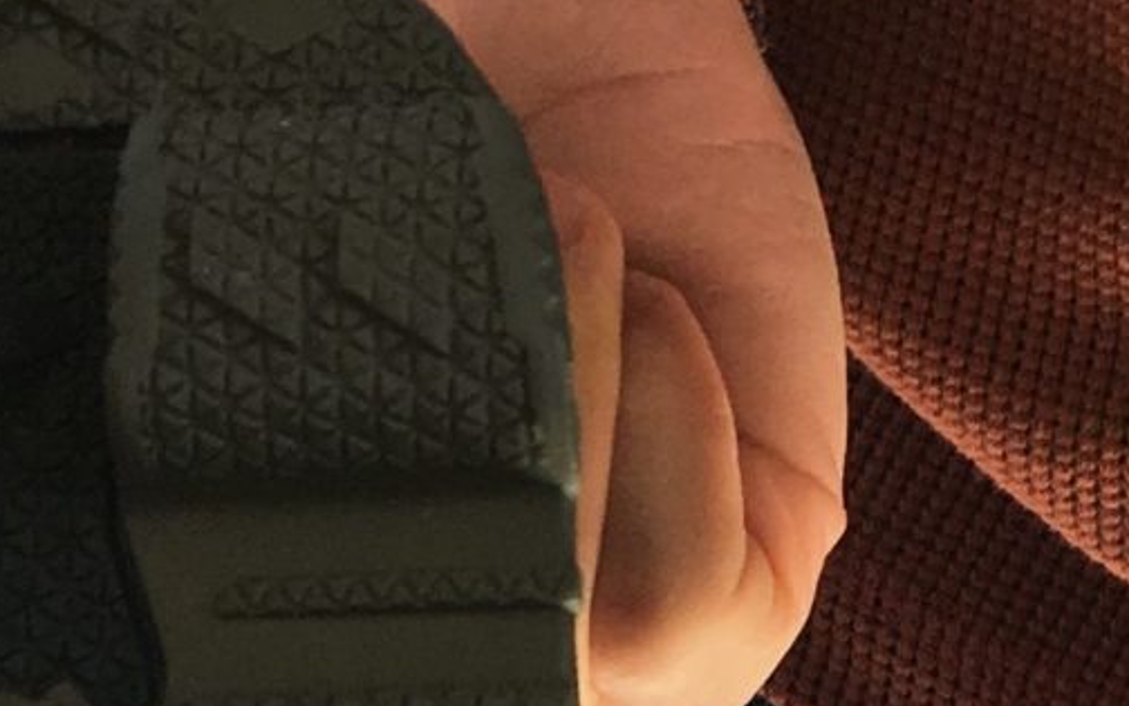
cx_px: 883
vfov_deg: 7.8
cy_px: 1735
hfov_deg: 13.4
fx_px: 4800
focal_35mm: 156
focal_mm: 4.15
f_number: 2.2
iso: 32
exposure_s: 1/120
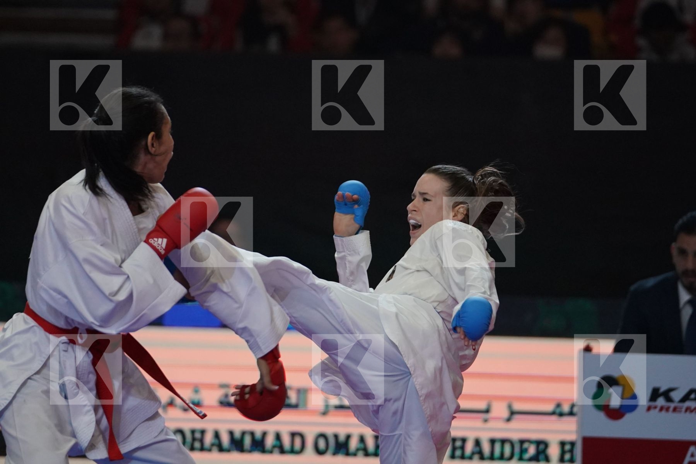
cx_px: 348
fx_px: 5007
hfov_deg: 8.0
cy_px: 232
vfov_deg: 5.3
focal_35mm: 259
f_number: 2.8
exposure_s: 1/1000
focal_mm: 173
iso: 2500
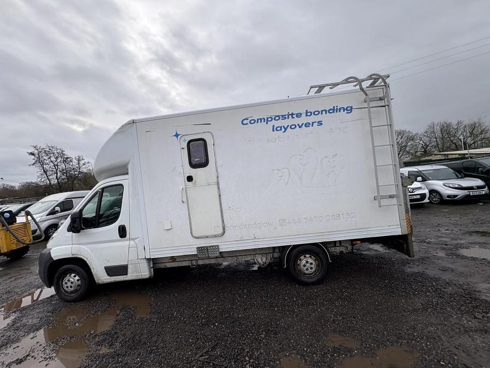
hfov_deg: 102.1
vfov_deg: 85.7
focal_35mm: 14
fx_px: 198
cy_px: 184
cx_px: 245
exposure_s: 1/403
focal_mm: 2.22
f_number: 2.2
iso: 40
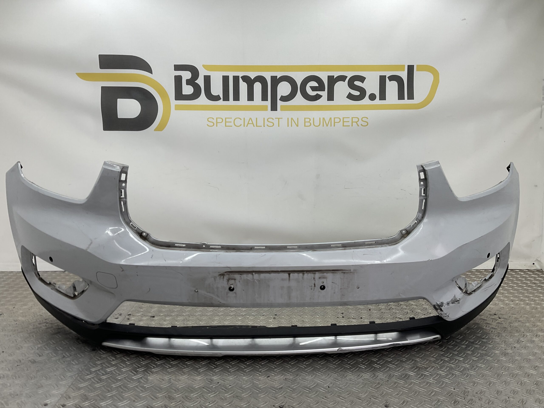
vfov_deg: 48.2
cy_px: 204
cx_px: 272
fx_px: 456
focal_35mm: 29
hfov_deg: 61.7
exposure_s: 1/132
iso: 16
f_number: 1.8
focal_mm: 3
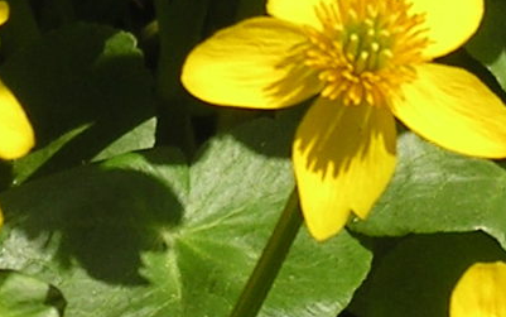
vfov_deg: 1.3
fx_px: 13948
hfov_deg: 2.1
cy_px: 366
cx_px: 577
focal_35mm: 1011
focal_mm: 39
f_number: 5
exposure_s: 1/606
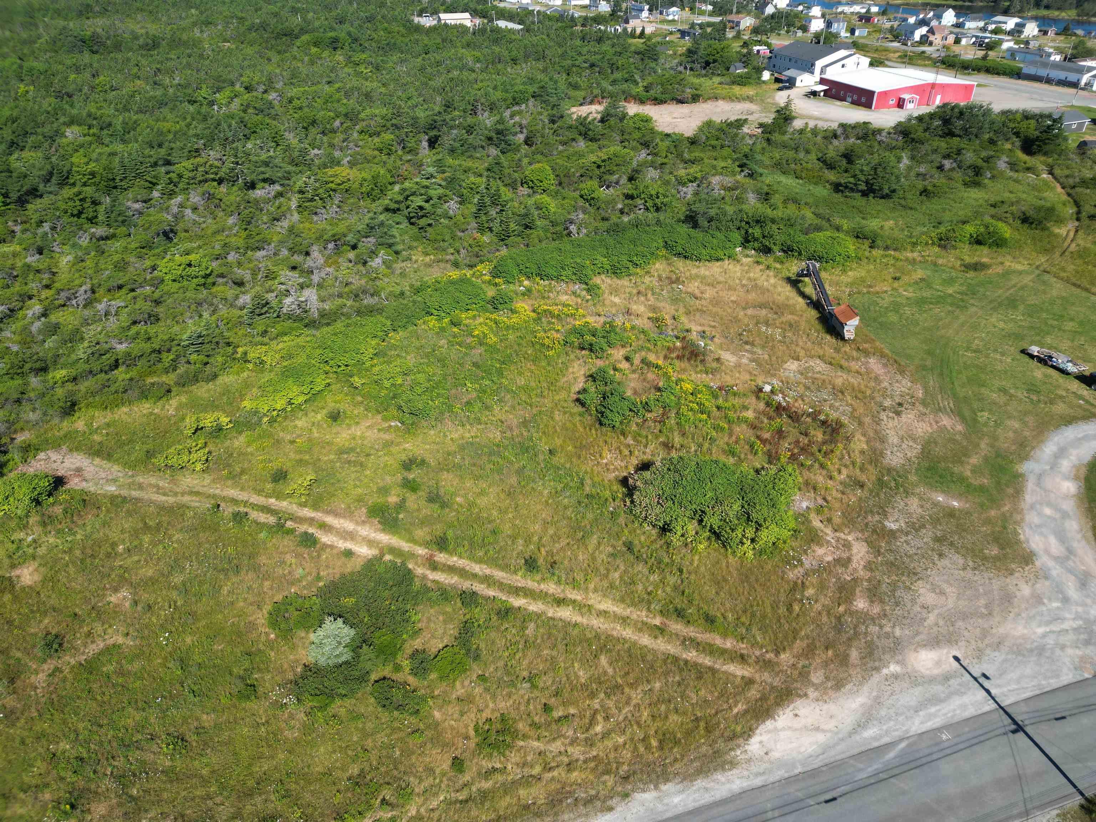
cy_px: 411
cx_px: 548
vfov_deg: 56.8
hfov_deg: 71.6
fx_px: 760
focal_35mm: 24
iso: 100
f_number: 1.7
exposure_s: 1/2000
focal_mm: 6.72
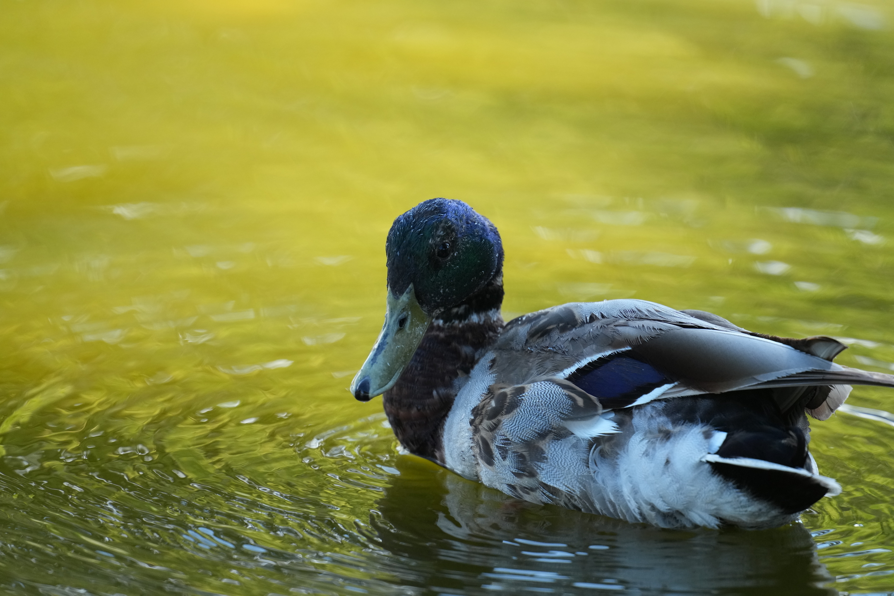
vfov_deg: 2.3
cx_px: 447
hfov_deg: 3.4
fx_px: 14899
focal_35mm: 600
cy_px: 298
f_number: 5.6
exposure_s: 1/1250
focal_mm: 600
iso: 2500
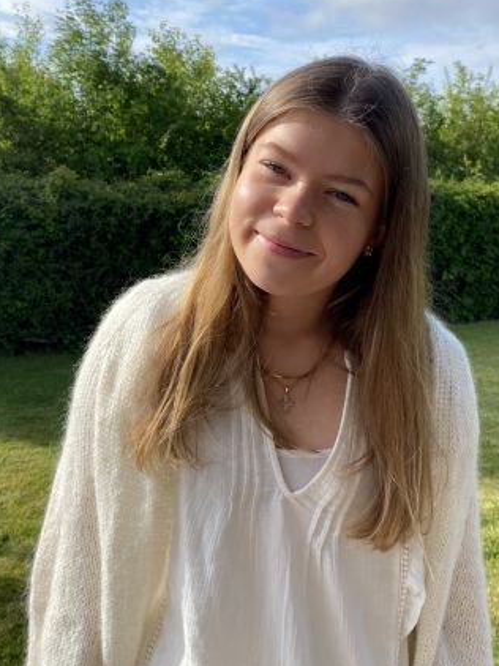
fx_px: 712
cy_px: 249
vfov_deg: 49.7
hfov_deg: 38.6
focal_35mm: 37
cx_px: 273
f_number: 1.8
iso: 32
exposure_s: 1/1629
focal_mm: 4.25
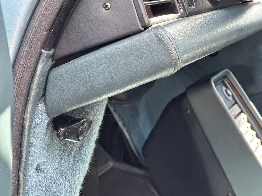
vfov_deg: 19.1
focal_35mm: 77
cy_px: 98
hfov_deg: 25.3
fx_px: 583
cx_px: 131
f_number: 2.8
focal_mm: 9
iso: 250
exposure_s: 1/69
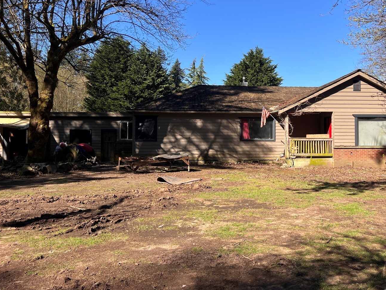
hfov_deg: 56.6
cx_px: 220
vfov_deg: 44.1
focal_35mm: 32
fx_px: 357
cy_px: 130
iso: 50
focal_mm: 5.7
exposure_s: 1/3077
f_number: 1.5
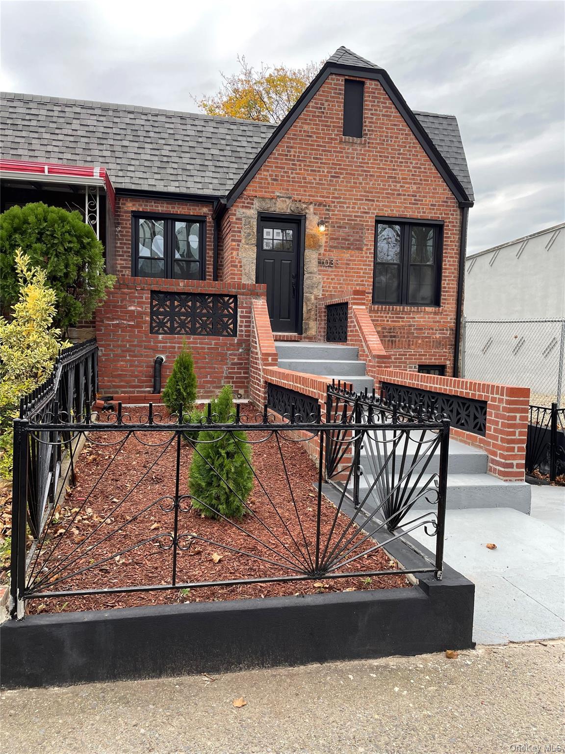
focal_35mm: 26
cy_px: 377
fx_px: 566
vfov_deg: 67.3
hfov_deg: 53.1
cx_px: 282
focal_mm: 4.2
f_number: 1.6
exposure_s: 1/169
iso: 32
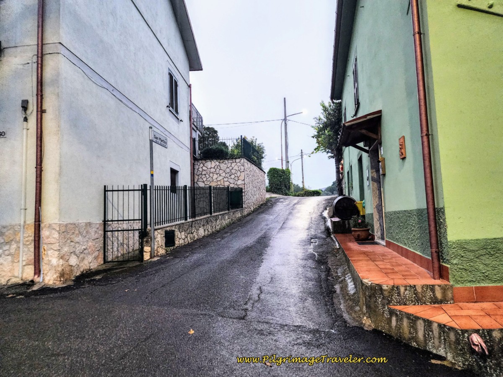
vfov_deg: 58.9
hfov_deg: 73.9
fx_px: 334
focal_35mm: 23
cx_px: 252
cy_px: 188
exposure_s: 1/100
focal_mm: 6.4
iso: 640
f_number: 1.8
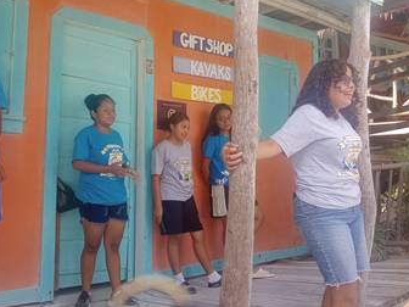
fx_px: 473
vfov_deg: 35.8
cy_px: 120
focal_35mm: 40
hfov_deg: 46.6
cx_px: 170
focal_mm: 4.27
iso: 119
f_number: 1.8
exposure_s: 1/120
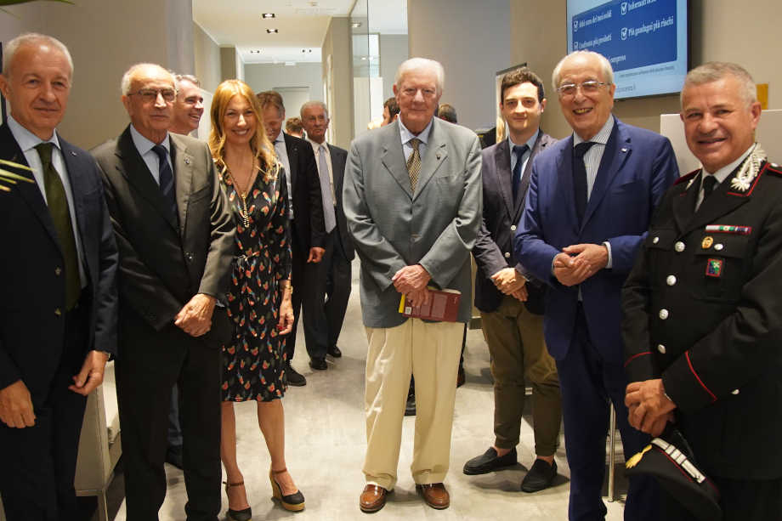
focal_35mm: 36
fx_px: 782
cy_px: 260
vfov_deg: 36.9
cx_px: 391
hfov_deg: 53.1
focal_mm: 24
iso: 3200
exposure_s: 1/125
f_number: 4
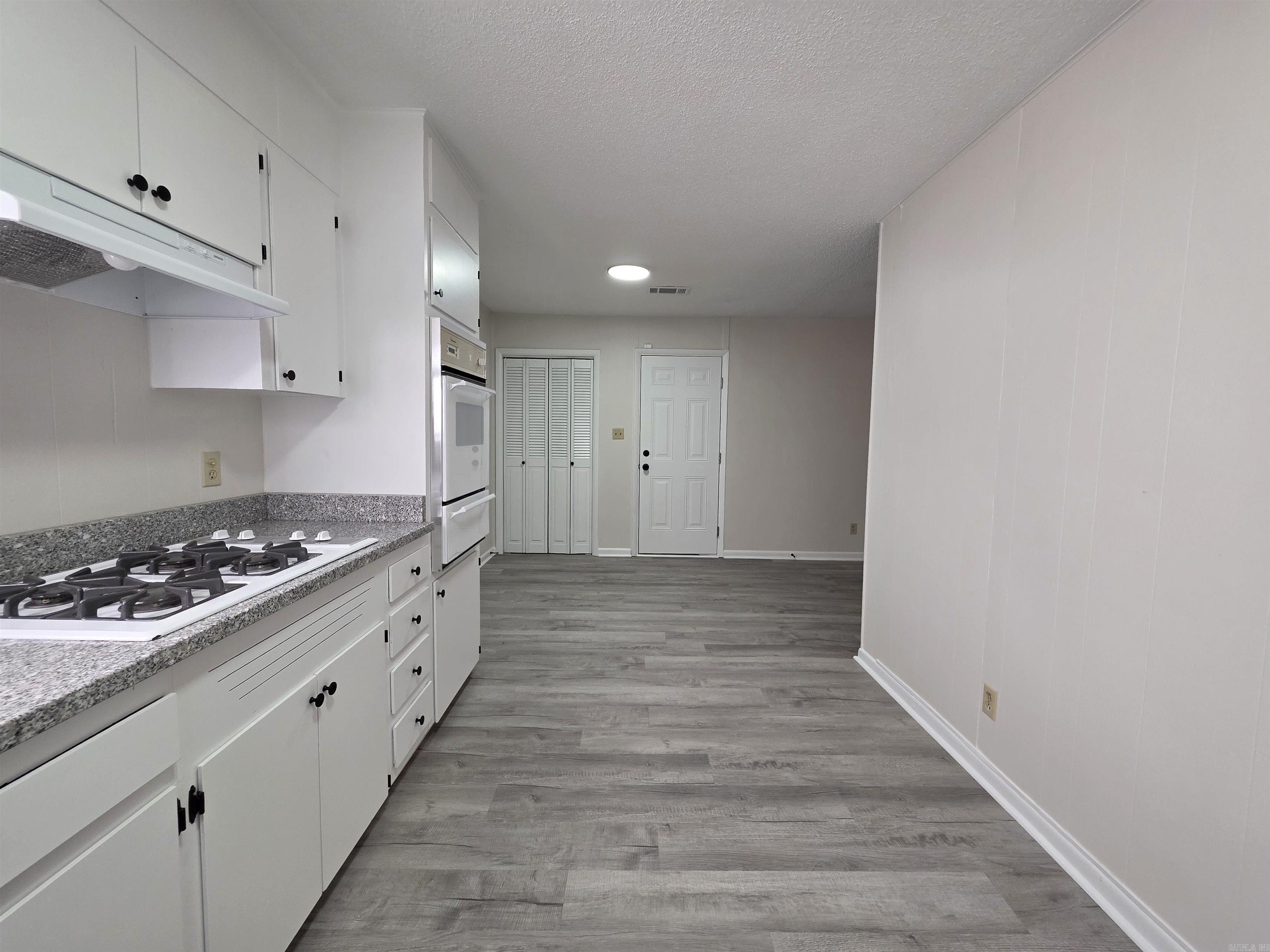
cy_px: 476
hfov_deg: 106.2
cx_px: 635
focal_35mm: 13
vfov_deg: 89.9
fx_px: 477
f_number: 1.9
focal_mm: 2.2
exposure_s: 1/120
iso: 200
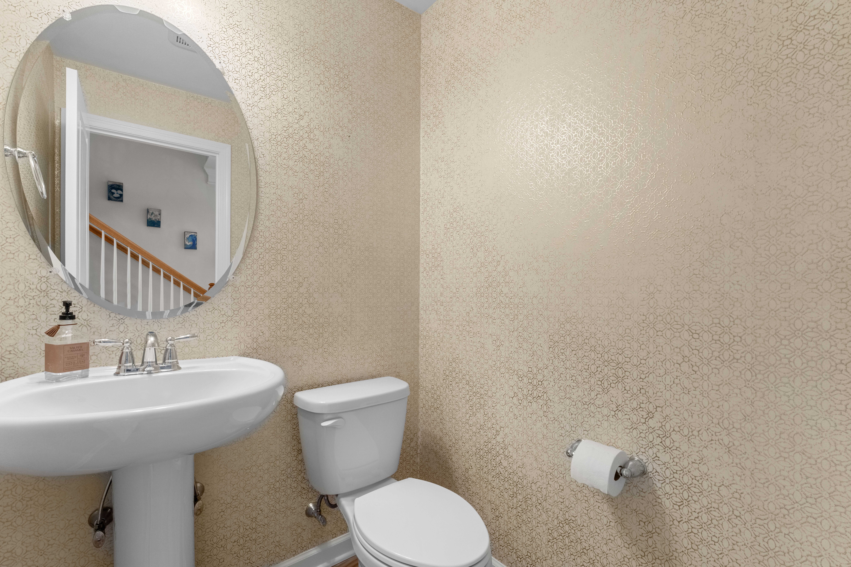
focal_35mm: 16
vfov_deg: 74.1
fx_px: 376
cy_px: 284
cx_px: 426
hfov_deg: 97.1
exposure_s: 1/8
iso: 1600
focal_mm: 15.9
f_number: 11
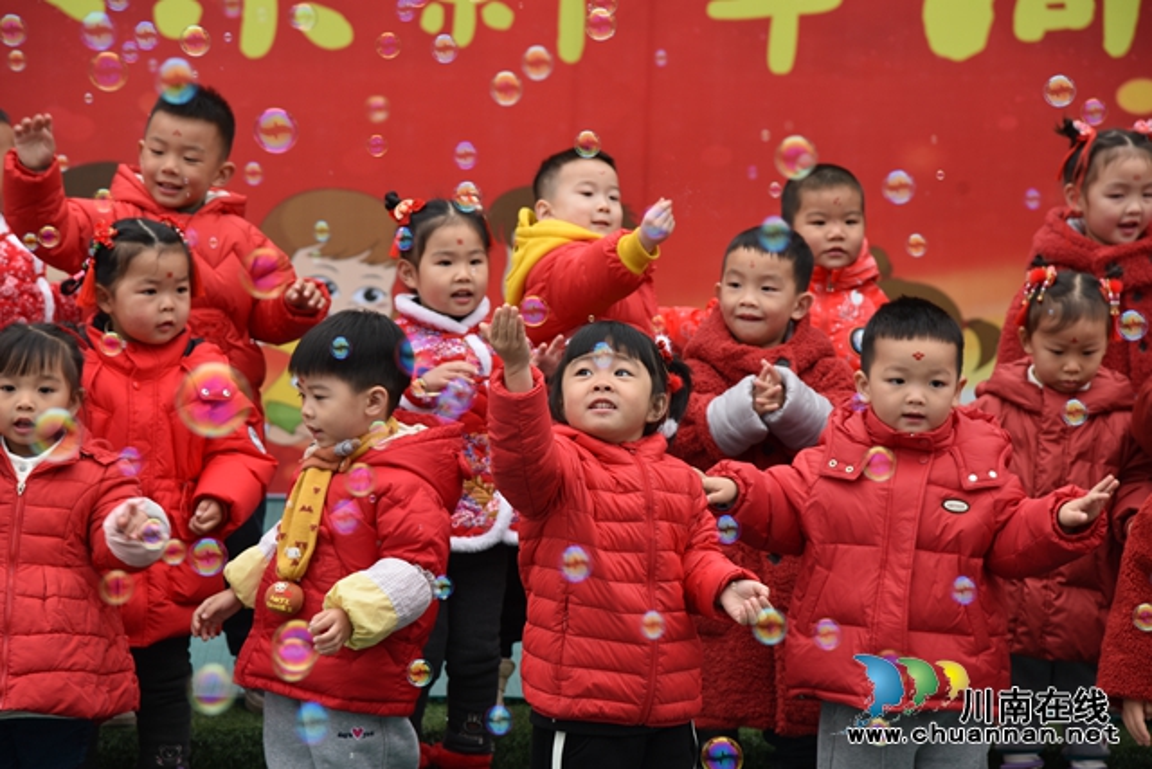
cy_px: 384
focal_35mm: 105
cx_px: 576
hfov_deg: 19.5
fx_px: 3361
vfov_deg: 13.0
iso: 400
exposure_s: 1/125
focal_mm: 105
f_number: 5.6
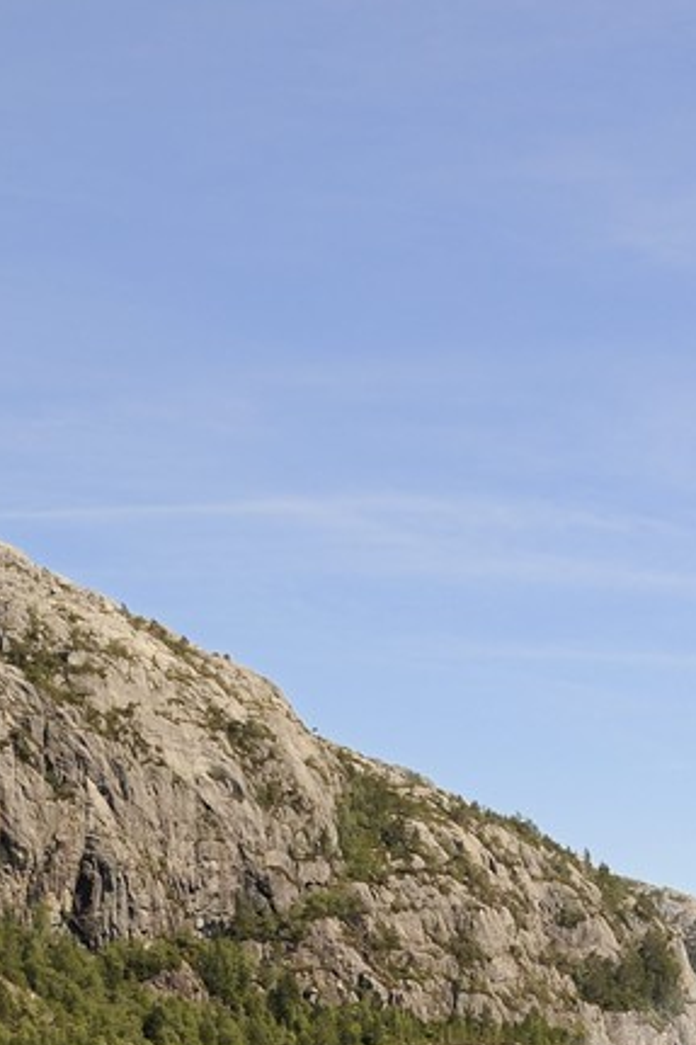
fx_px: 2583
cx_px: 953
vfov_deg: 19.1
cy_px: 1697
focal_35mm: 89
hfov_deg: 14.6
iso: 200
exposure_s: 1/200
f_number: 10
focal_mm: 24
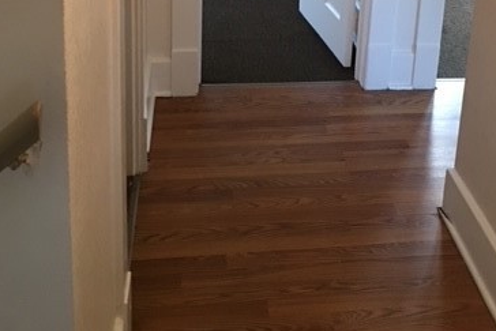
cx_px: 292
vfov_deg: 23.6
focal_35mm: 53
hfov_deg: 37.4
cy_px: -53
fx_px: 730
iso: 100
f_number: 2.2
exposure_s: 1/10
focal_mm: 4.15
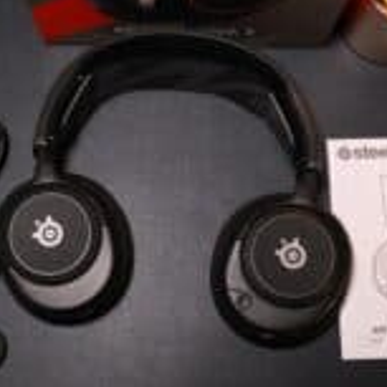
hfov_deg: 32.7
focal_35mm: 52
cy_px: 200
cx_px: 162
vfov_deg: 32.8
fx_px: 658
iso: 1600
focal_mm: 16
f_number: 9
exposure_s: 1/15
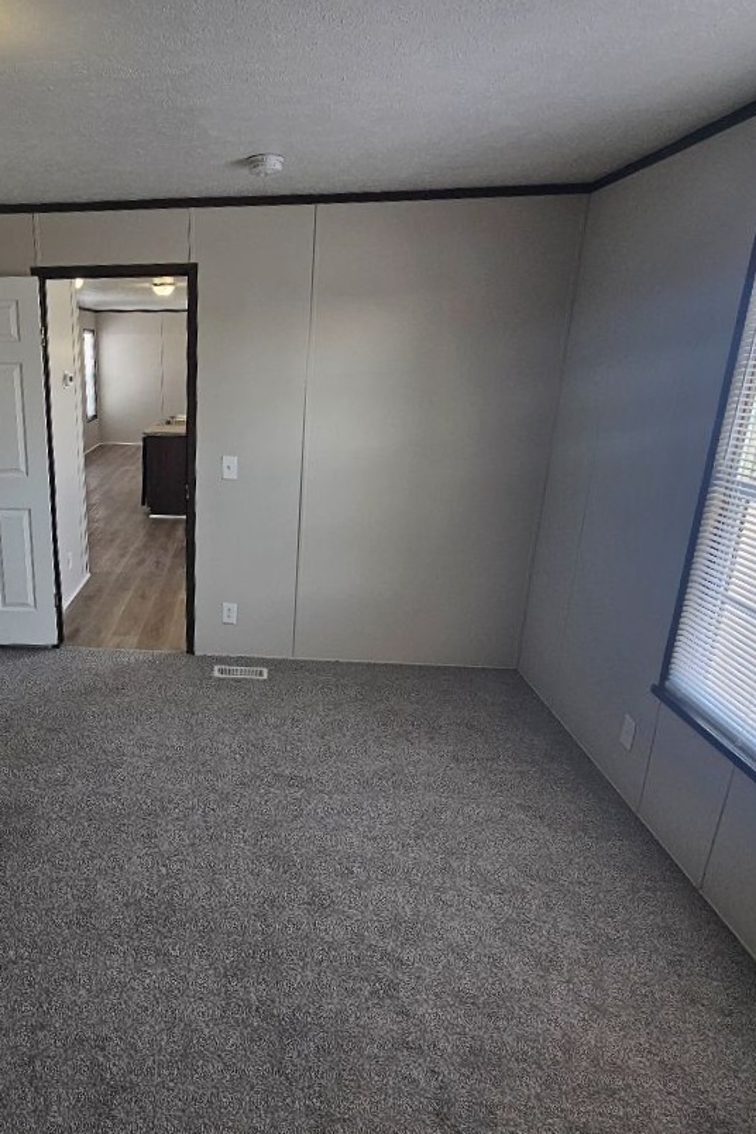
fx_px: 598
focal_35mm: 19
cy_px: 556
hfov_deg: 59.6
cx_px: 154
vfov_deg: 86.9
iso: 64
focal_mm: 2.2
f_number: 2.2
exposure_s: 1/120
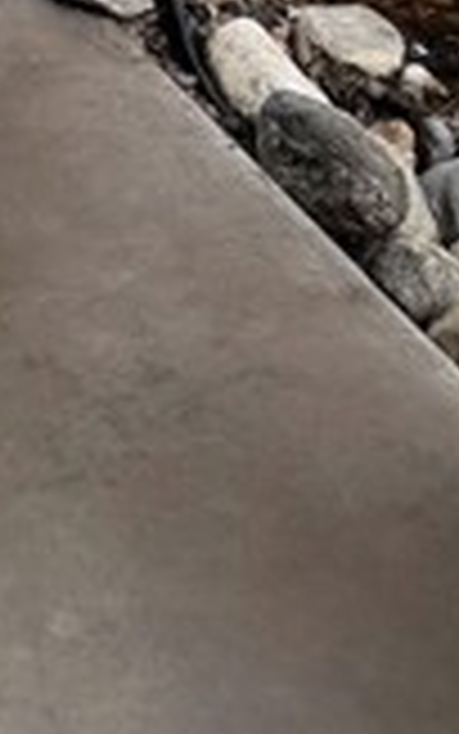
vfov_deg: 17.9
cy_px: -455
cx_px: -207
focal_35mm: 100
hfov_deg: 12.5
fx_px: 2000
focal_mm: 6.76
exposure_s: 1/238
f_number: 1.78
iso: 200
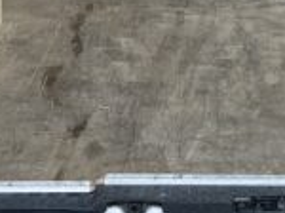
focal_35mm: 139
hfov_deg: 14.1
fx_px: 1143
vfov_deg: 10.1
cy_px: -154
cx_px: 230
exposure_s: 1/335
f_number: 1.5
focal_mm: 5.7
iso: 50
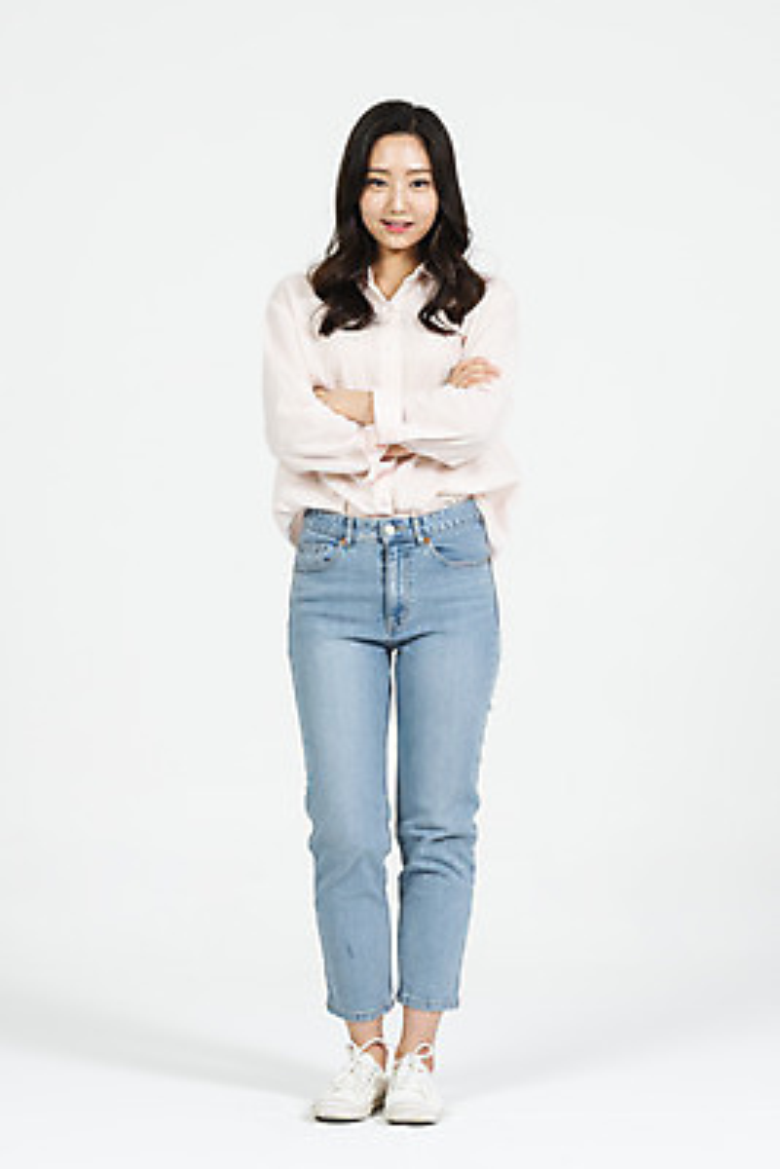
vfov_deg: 20.8
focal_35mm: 98
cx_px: 390
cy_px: 584
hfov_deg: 14.0
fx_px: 3182
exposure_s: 1/125
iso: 100
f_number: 14
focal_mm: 98
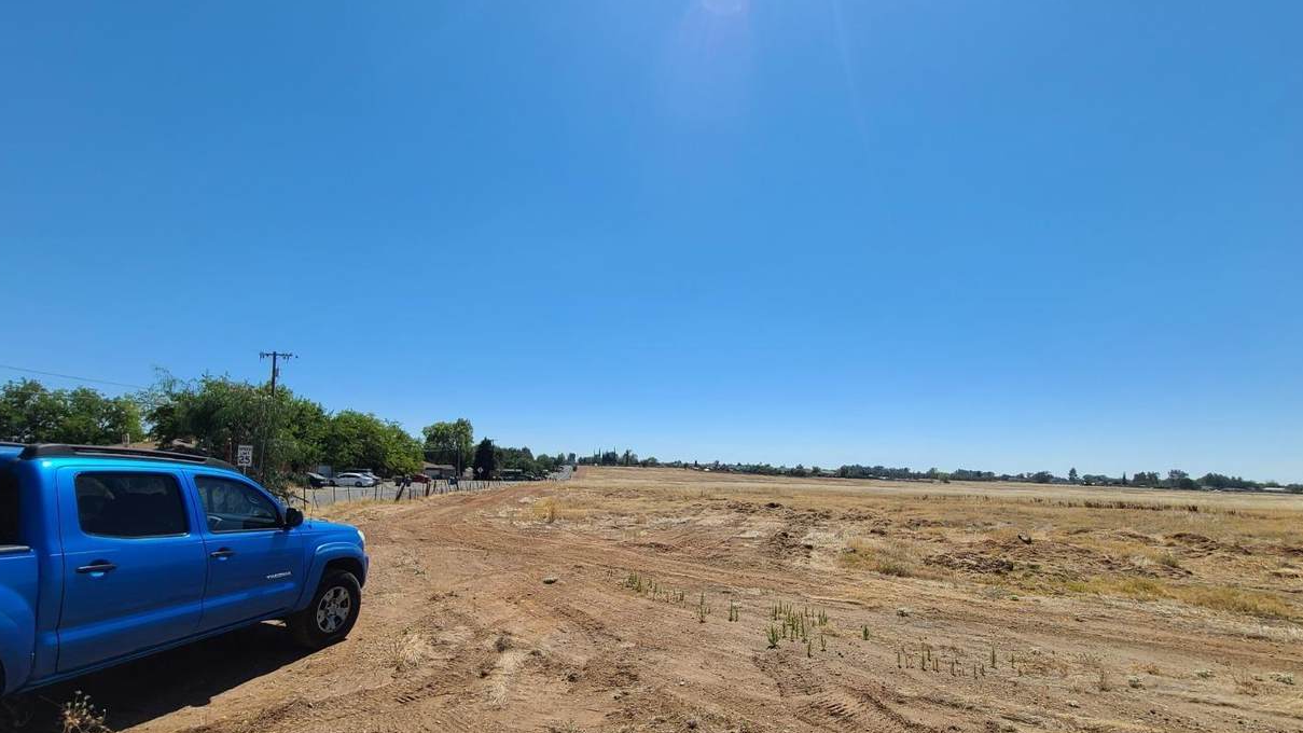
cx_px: 638
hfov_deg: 103.0
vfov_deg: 69.7
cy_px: 444
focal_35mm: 15
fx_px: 518
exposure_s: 1/2767
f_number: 2.2
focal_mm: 2.2
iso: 50
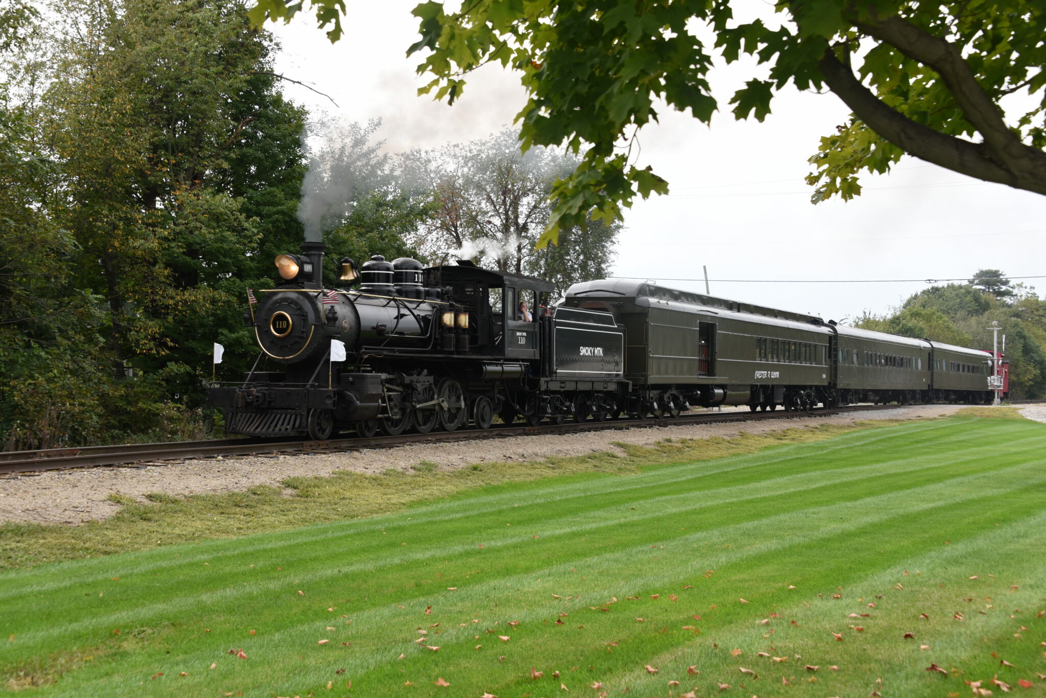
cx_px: 523
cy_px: 349
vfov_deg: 28.1
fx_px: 1395
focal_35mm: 48
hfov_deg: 41.1
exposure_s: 1/500
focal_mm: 48
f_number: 8
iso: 640
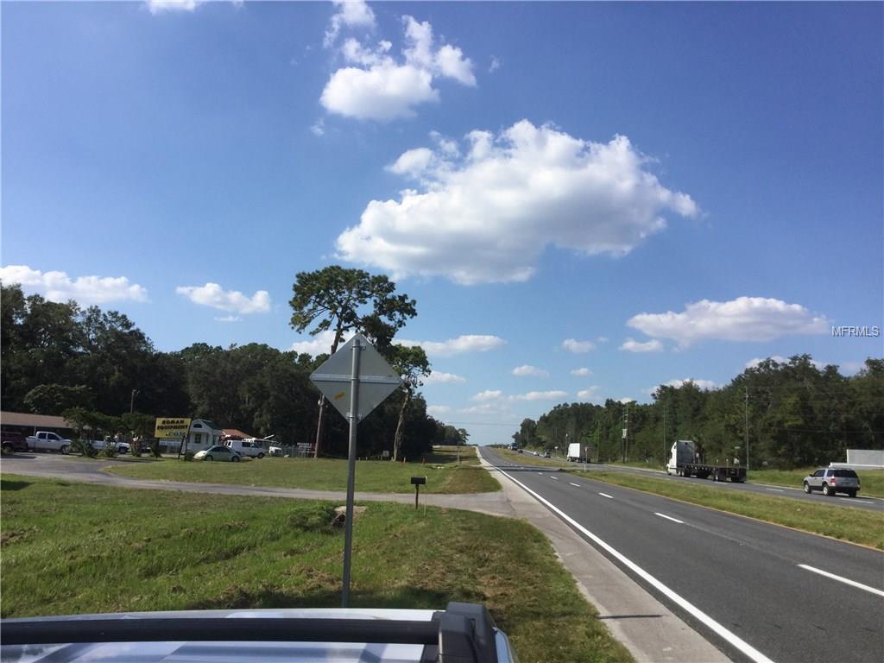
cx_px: 442
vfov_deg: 45.4
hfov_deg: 58.4
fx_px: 792
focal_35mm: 31
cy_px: 332
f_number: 2.4
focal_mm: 3.3
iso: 25
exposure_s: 1/1538
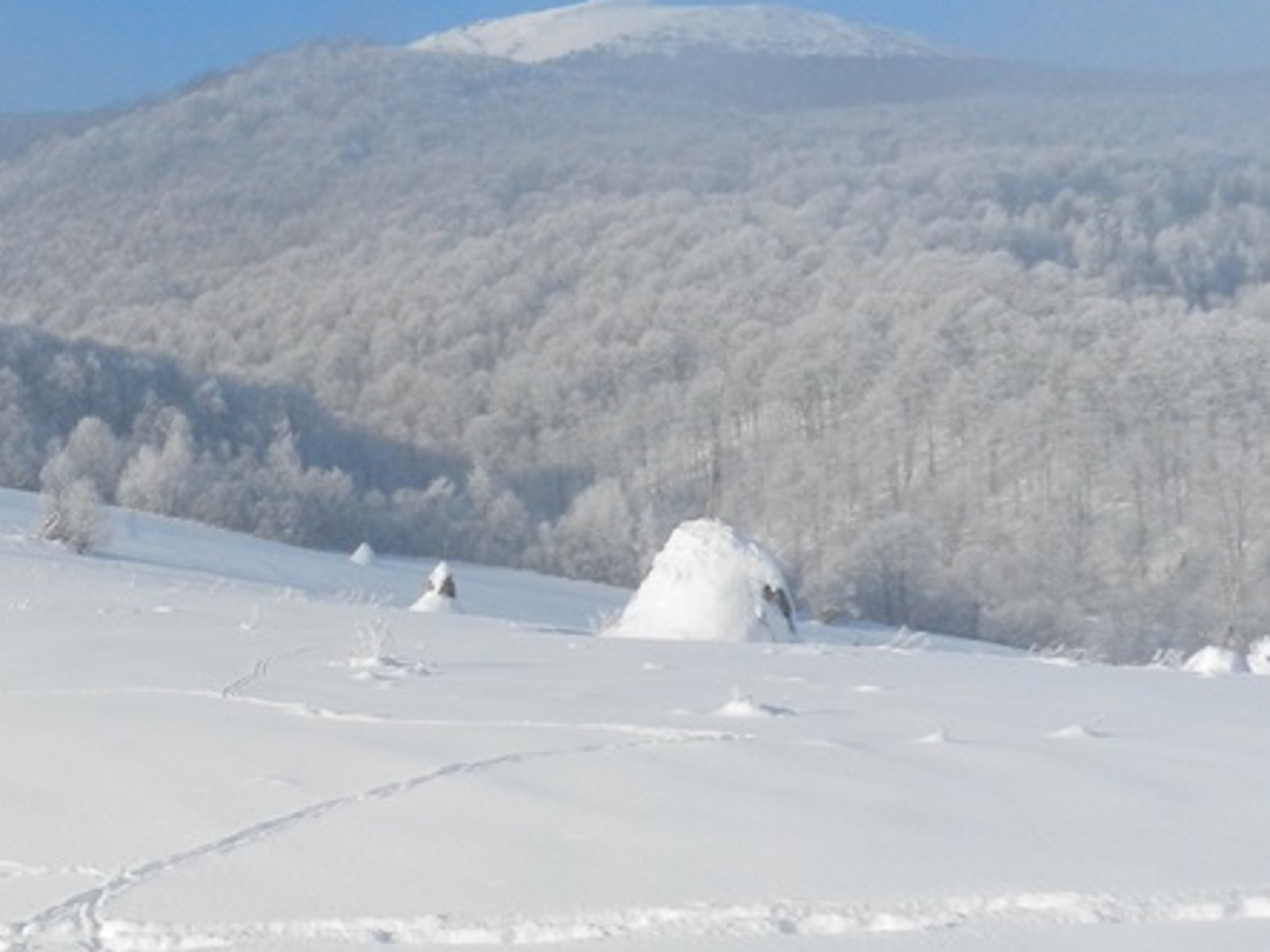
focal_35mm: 53
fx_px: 1944
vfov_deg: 27.5
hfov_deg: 32.1
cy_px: 557
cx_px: -112
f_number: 5
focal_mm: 4
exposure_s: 1/800
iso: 160
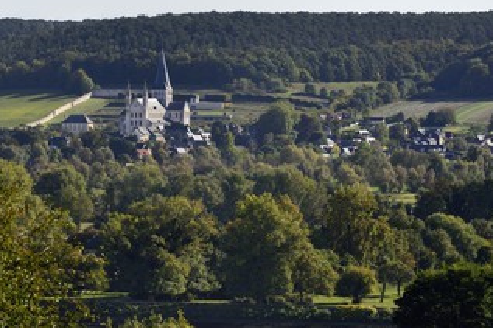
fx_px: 3627
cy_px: 199
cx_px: 264
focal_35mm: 265
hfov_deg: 7.8
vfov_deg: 5.2
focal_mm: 200
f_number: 8
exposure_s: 1/400
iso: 200
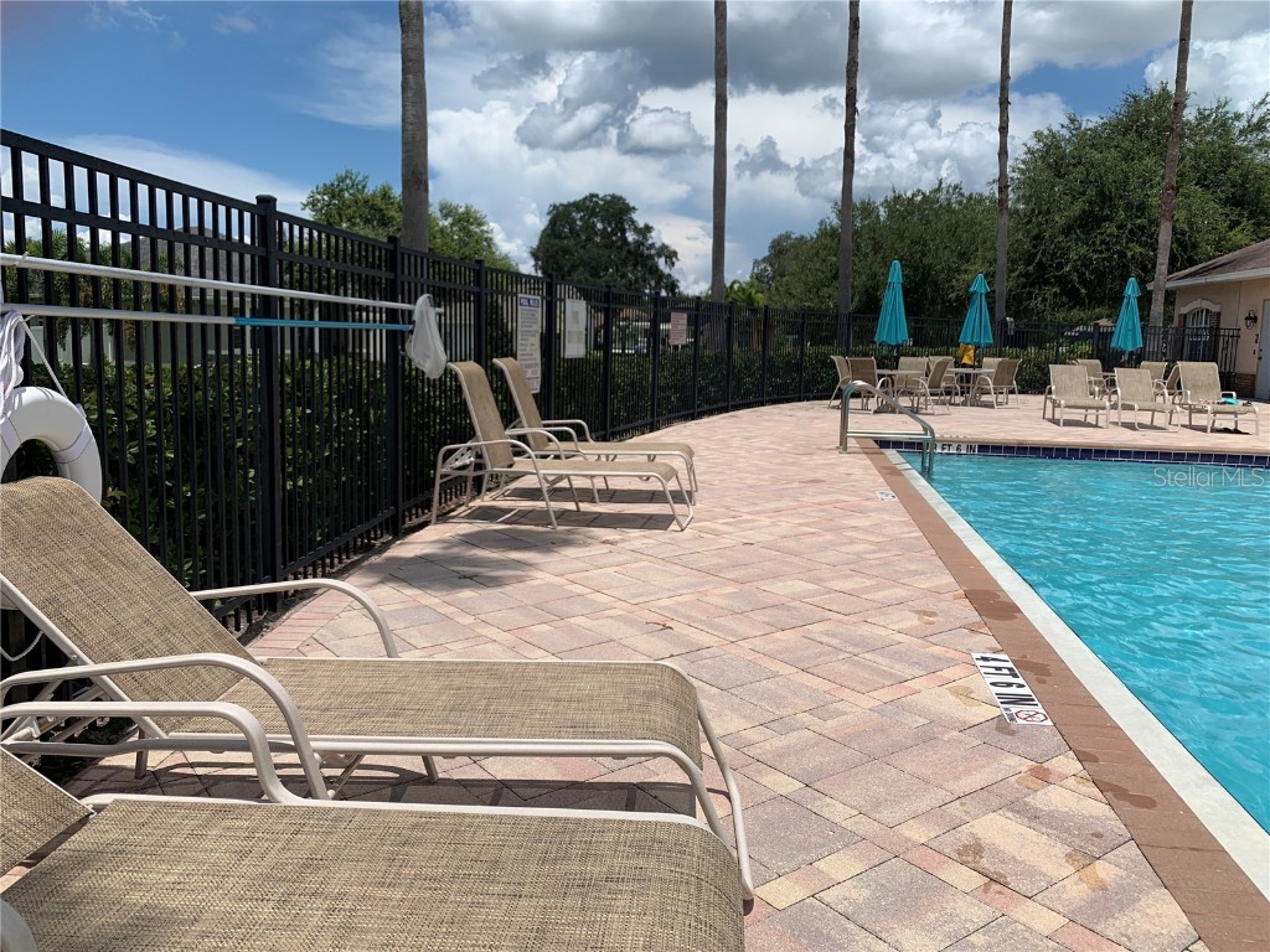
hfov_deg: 67.3
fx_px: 954
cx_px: 635
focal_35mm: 26
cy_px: 476
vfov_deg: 53.1
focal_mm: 4.25
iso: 25
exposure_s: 1/4673
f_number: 1.8
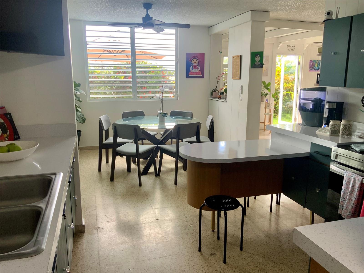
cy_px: 136
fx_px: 305
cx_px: 182
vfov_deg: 48.2
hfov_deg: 61.7
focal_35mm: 29
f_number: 1.8
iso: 50
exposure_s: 1/120
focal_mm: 3
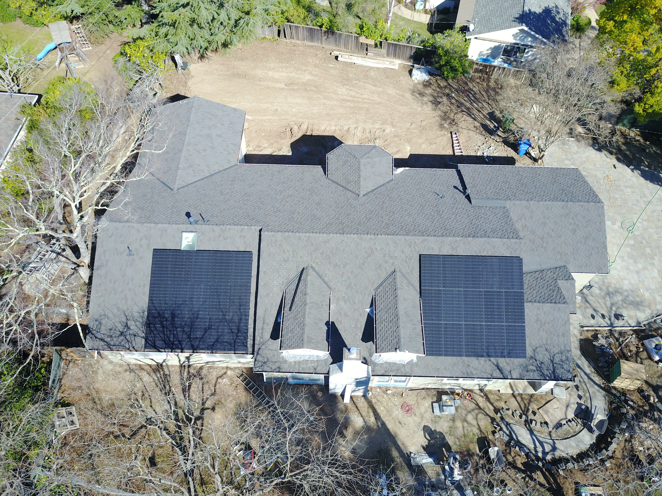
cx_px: 331
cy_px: 248
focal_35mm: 26
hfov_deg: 67.3
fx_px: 497
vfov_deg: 53.1
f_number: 2.2
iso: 100
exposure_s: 1/499
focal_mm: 4.73
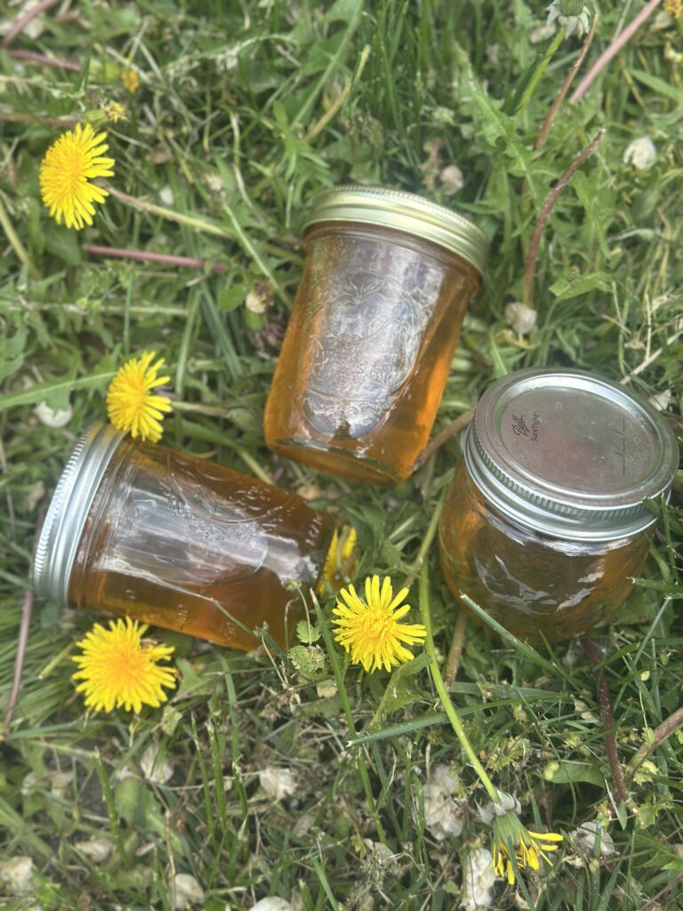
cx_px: 342
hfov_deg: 30.3
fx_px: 1263
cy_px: 456
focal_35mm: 48
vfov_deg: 39.7
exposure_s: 1/535
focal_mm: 6.86
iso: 80
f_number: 1.78
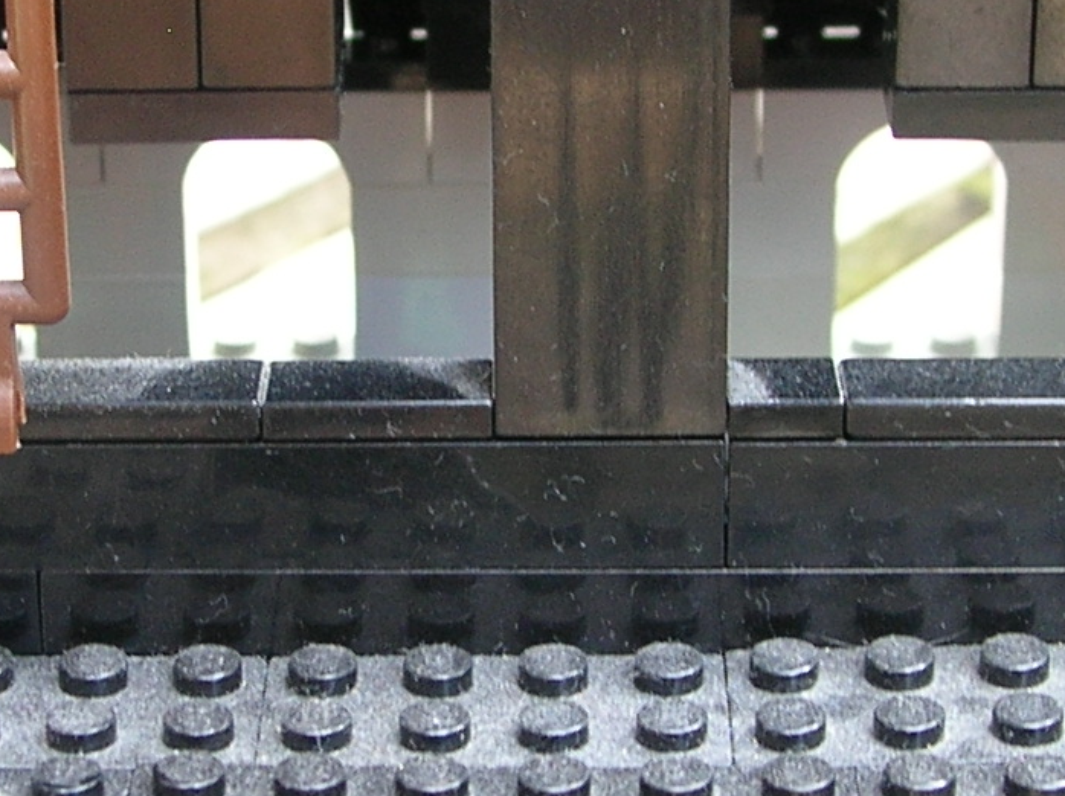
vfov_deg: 12.5
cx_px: 505
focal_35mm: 118
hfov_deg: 16.7
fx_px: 3627
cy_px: 435
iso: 50
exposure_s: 1/14.1
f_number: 2.7
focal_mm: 6
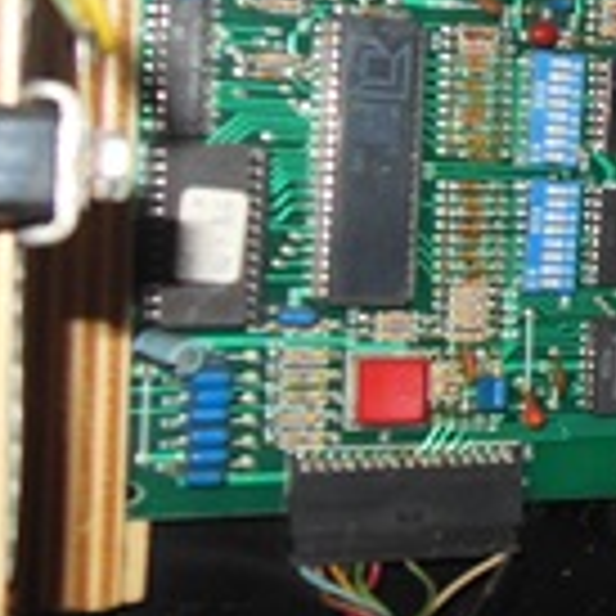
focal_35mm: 72
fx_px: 1450
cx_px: 935
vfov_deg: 23.8
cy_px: 162
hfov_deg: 20.4
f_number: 3.2
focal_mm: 4.5
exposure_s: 1/25
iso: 125
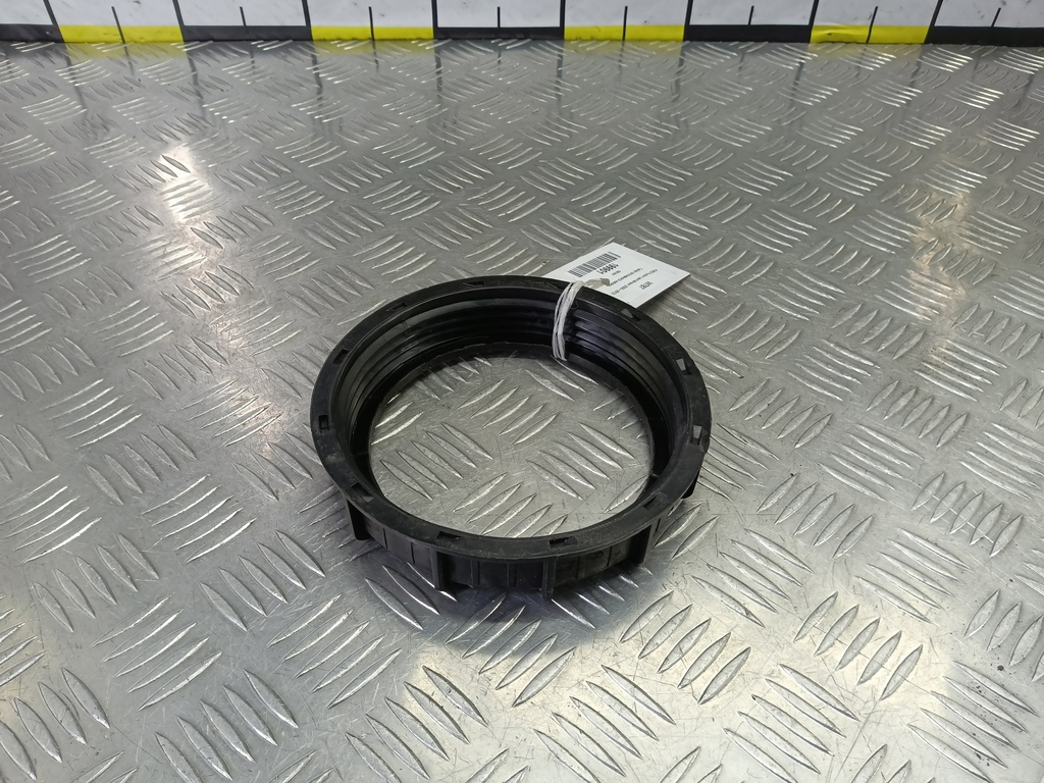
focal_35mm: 23
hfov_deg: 73.9
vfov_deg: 58.9
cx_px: 522
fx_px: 694
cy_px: 392
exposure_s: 1/50
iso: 105
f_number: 1.6
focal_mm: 4.11
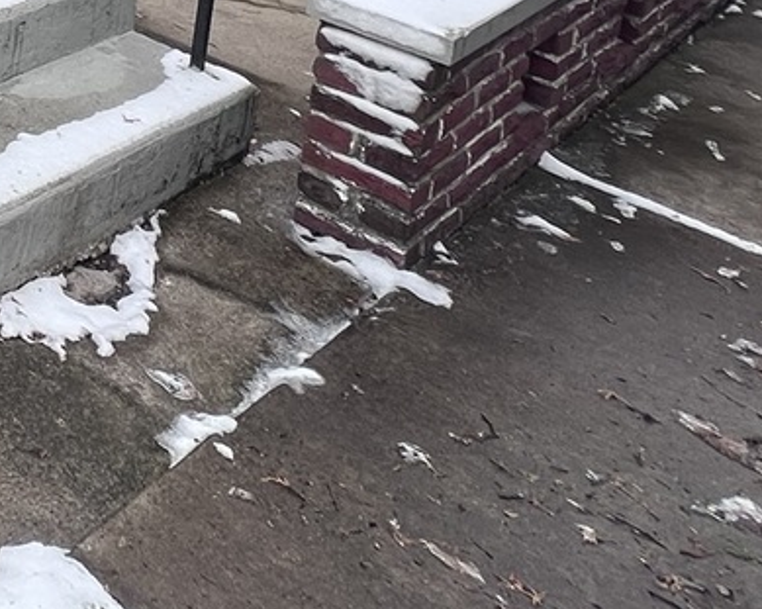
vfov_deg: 23.0
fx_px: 1060
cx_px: -570
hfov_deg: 23.2
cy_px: -394
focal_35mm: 47
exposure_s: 1/300
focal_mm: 1.57
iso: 32
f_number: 1.8
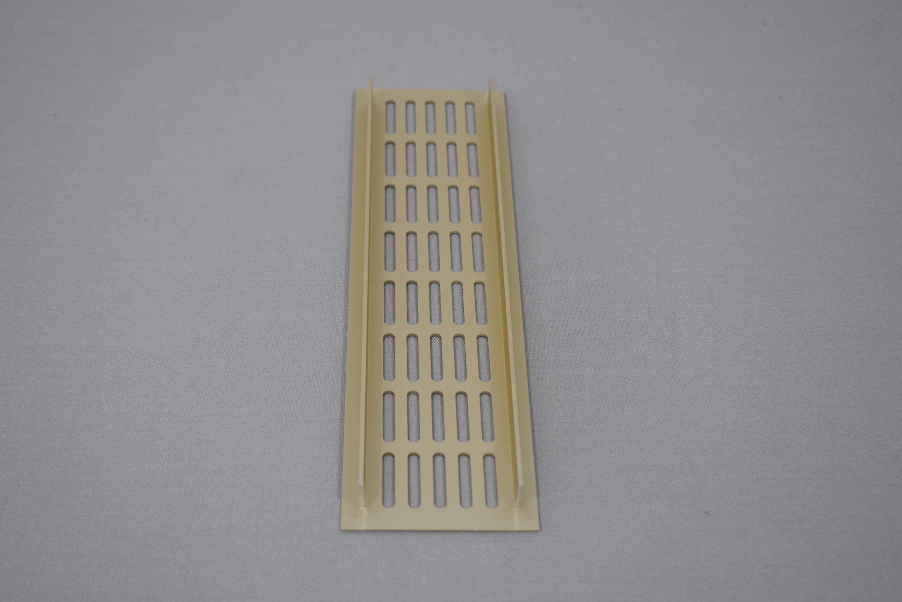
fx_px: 1503
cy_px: 301
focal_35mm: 60
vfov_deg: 22.6
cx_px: 451
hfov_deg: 33.4
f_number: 5.6
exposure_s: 1/125
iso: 360
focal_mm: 40
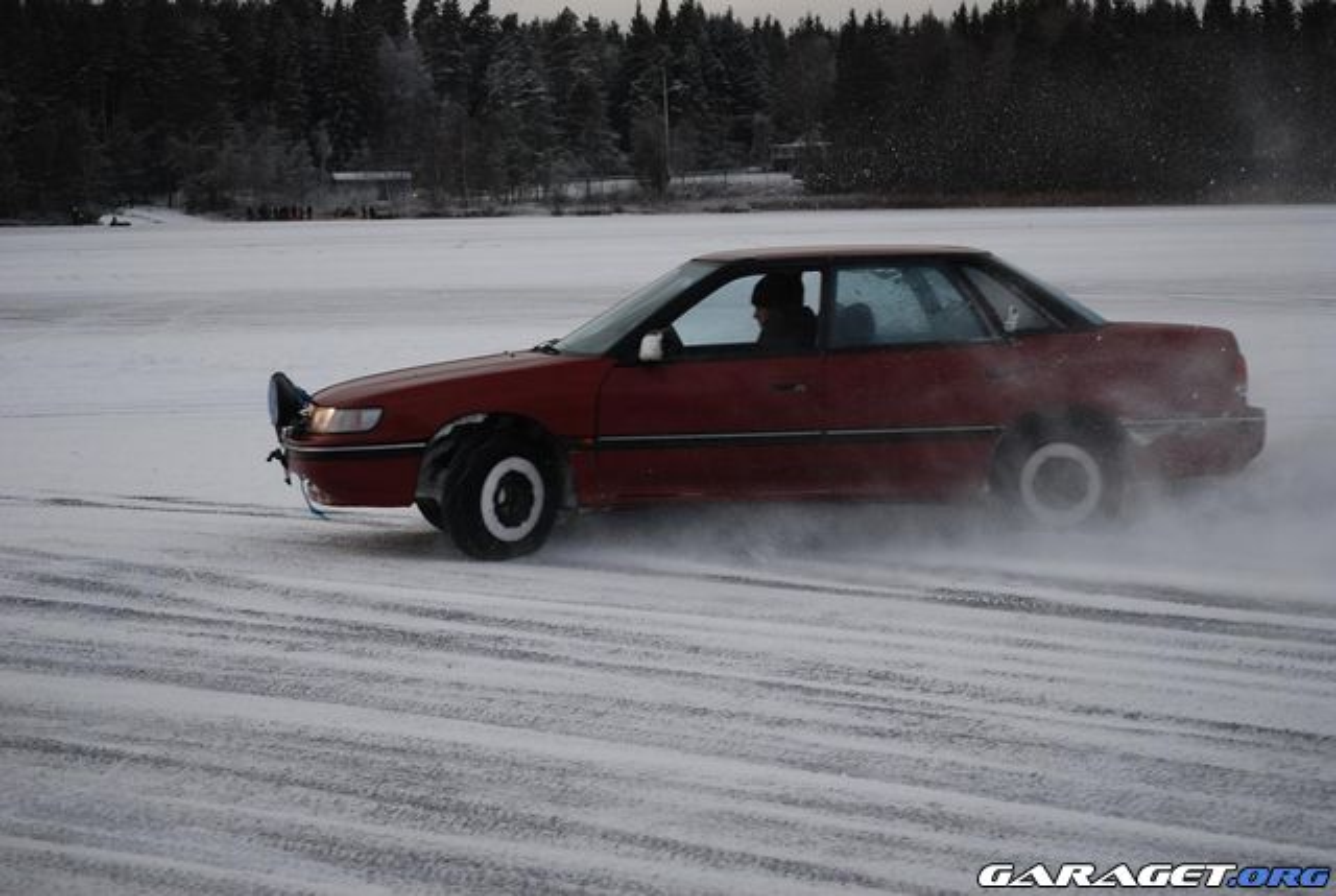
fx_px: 3680
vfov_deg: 13.9
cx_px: 668
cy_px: 448
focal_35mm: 99
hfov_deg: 20.6
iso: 200
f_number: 5.6
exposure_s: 1/500
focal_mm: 66
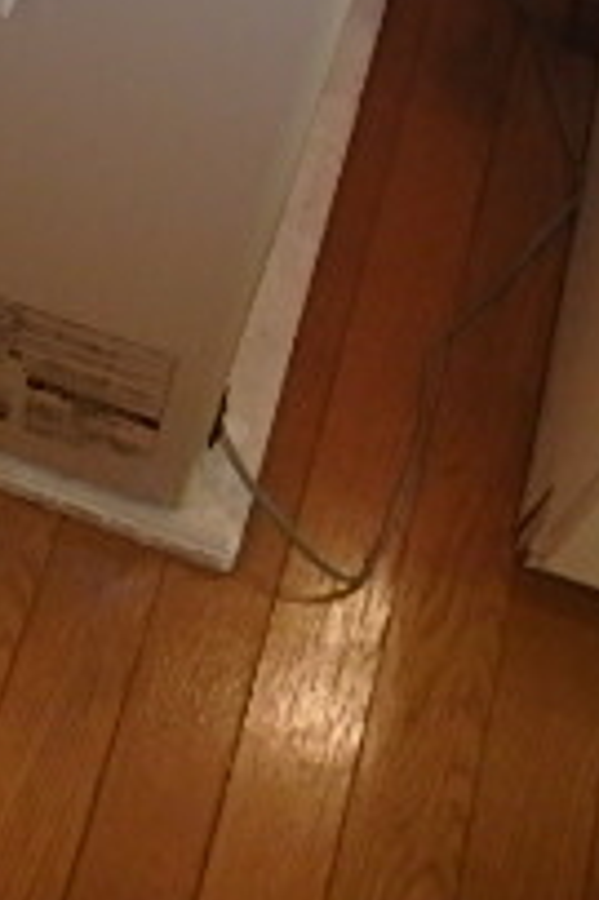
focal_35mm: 69
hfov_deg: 19.4
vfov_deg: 26.3
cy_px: -160
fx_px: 1725
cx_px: 62
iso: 400
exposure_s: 1/30
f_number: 3.5
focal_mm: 3.7
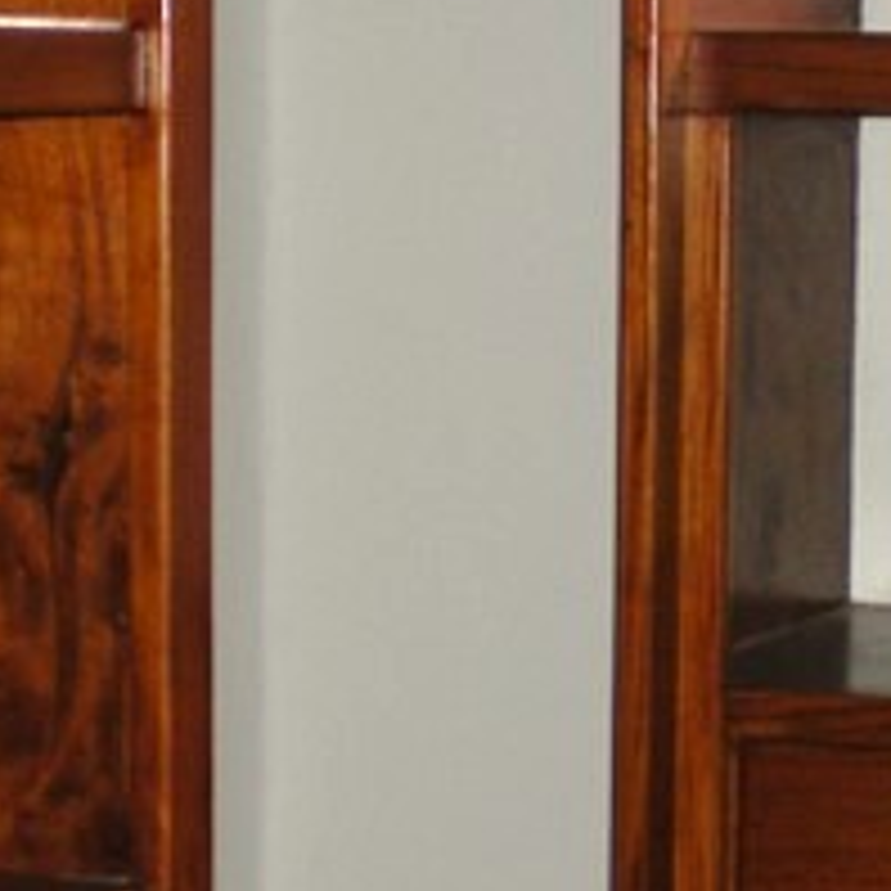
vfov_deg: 12.8
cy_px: 270
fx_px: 3960
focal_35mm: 136
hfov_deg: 12.7
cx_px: 842
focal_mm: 6.3
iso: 117
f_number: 3.1
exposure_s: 1/60
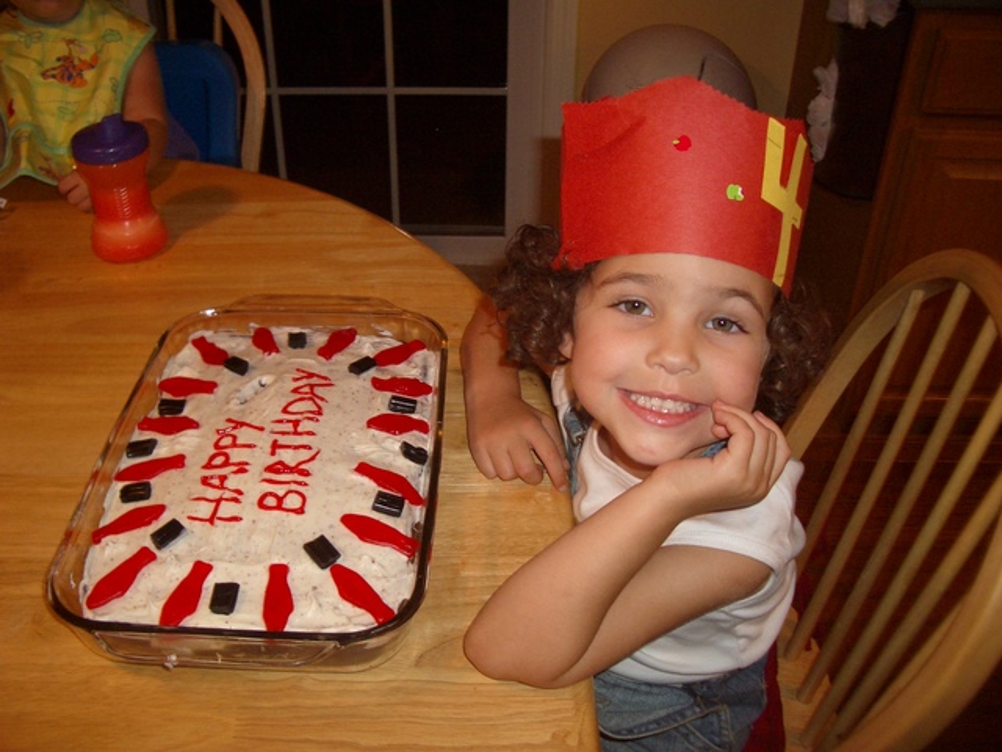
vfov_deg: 40.7
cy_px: 376
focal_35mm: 35
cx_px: 501
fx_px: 1013
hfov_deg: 52.6
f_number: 2.6
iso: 100
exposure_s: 1/60
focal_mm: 5.8
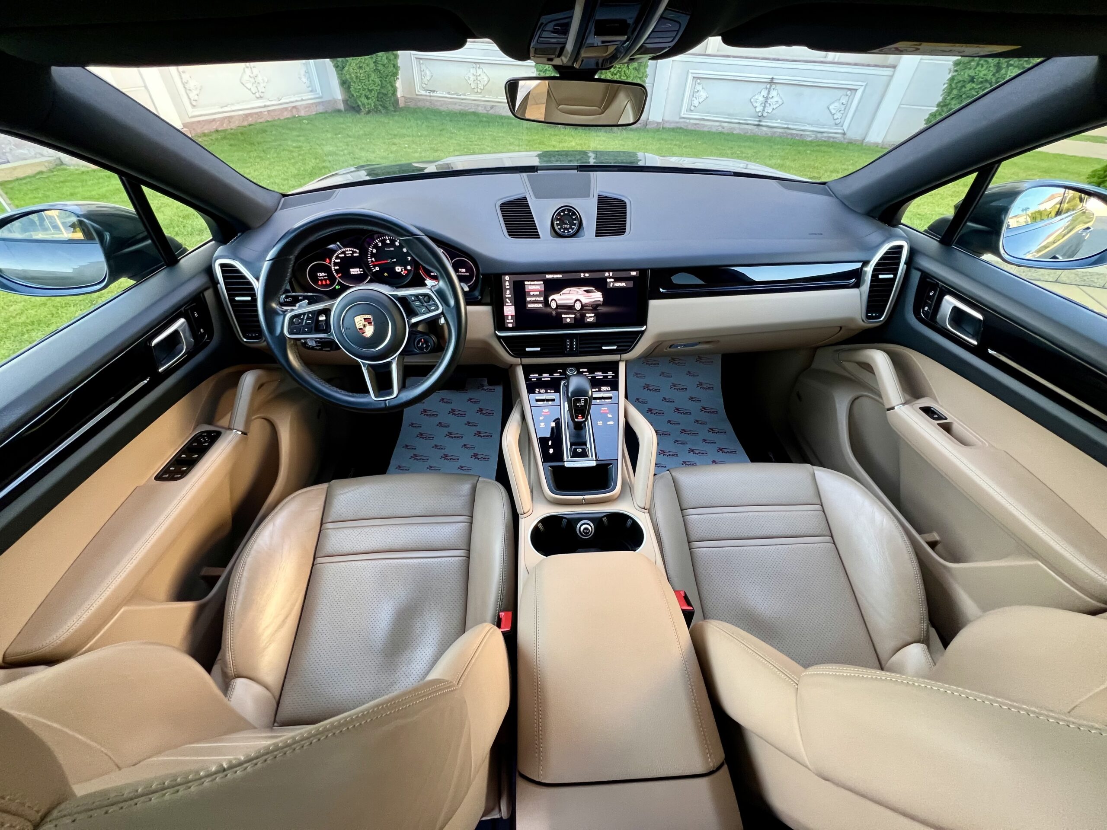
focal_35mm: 13
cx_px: 554
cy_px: 415
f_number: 1.8
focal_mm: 1.57
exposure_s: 1/99
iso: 200
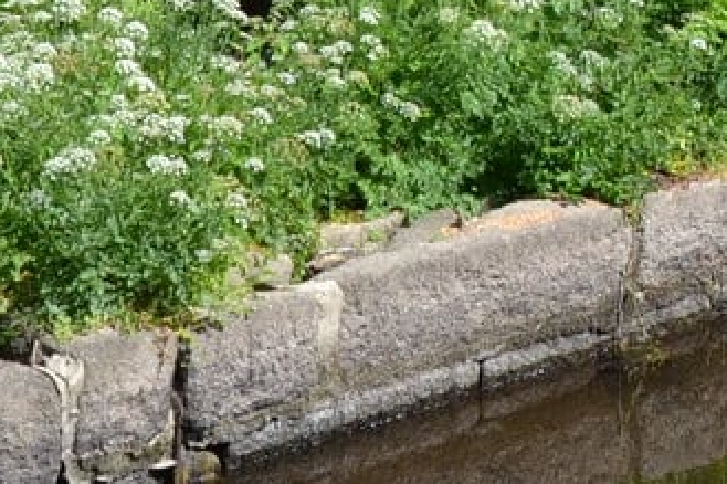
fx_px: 3169
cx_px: 955
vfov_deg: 8.1
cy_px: -645
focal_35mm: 157
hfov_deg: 12.7
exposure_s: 1/200
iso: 100
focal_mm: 18
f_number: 7.1
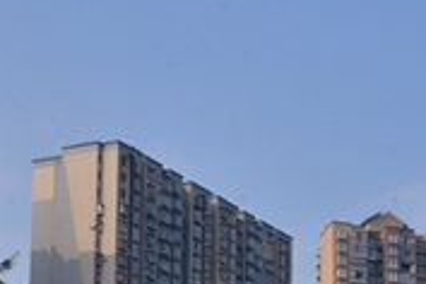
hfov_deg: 17.4
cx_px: 378
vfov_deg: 11.4
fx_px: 1373
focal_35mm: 116
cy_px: 410
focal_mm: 32
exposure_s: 1/1000
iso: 1250
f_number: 16
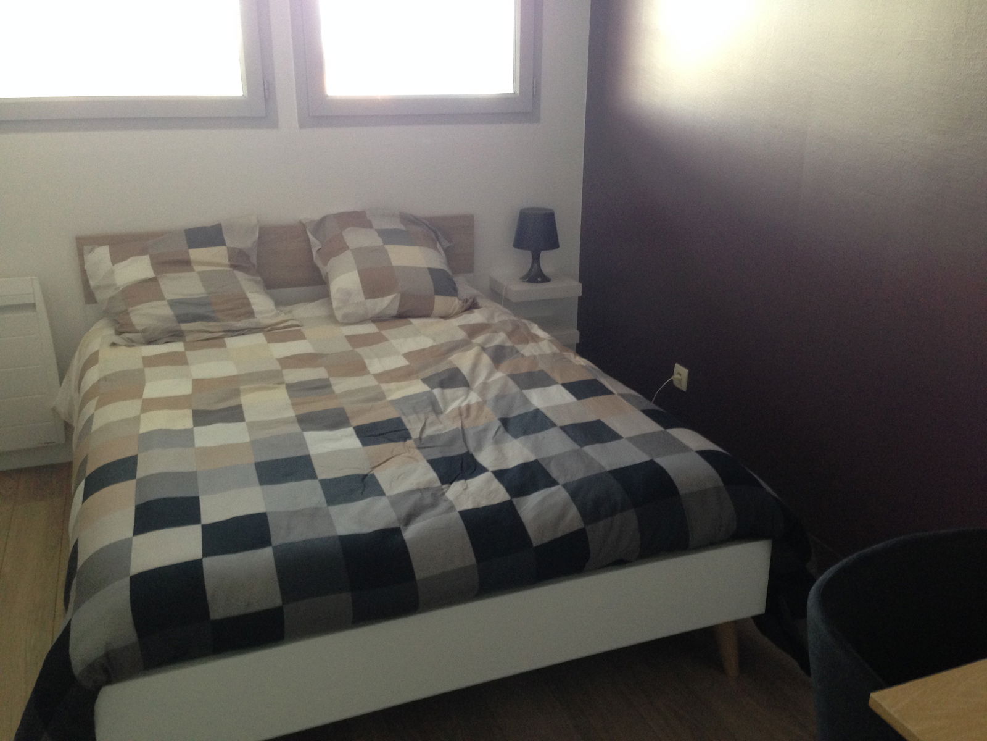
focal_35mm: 33
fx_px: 941
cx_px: 494
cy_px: 370
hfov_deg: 55.4
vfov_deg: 42.9
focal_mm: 4.12
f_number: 2.4
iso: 160
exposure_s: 1/20
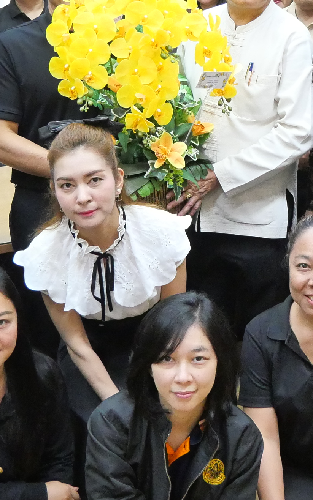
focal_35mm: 69
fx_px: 942
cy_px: 165
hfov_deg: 18.7
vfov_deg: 29.6
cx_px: 258
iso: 3200
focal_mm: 12
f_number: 3.5
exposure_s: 1/80
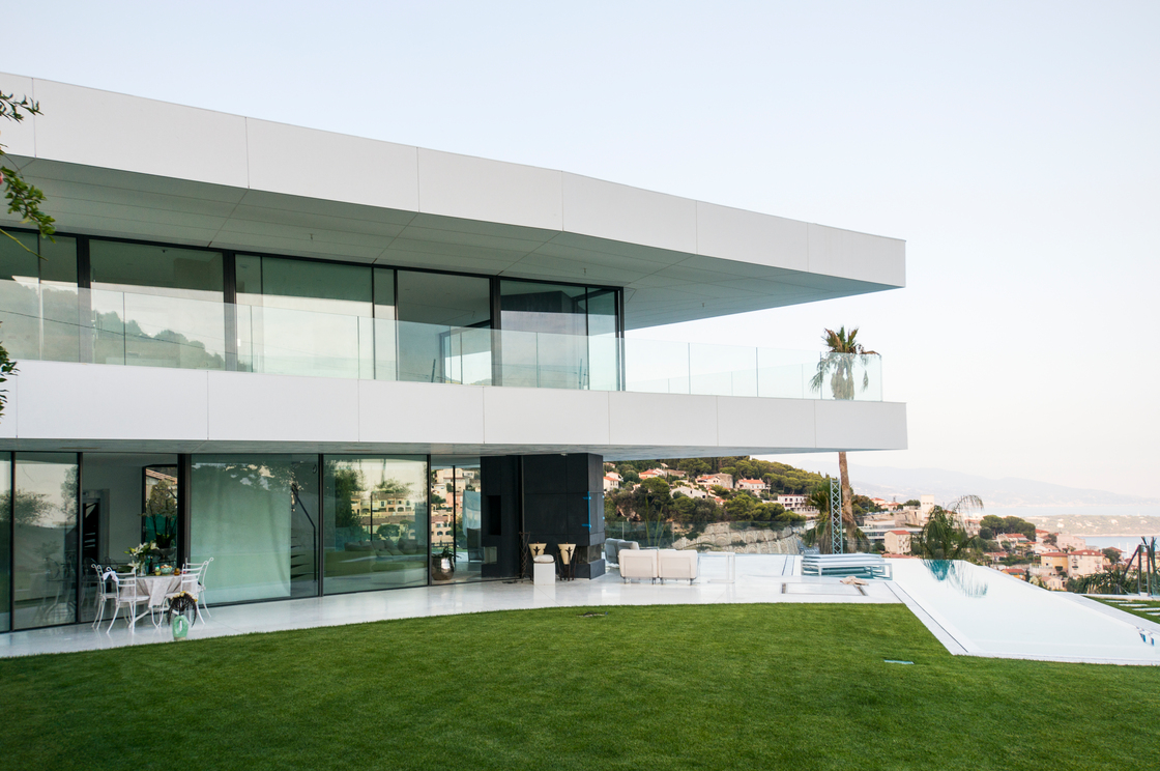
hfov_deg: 67.4
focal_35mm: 27
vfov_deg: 47.8
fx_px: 869
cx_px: 580
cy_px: 386
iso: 100
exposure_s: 1/100
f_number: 7.1
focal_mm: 18
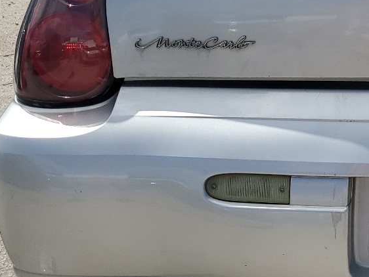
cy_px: 40
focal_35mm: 74
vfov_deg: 19.6
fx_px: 789
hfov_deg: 23.7
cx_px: 456
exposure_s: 1/5000
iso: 50
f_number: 1.5
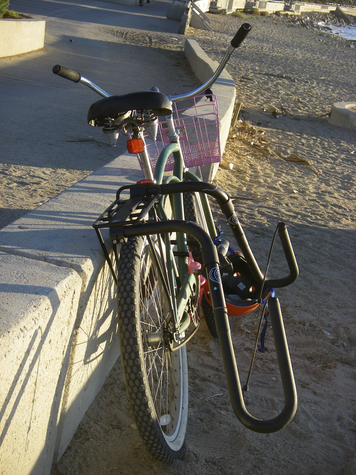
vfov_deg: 30.7
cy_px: 238
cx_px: 178
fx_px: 864
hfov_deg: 23.3
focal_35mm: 63
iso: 64
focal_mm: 10.5
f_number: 3.7
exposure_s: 1/160
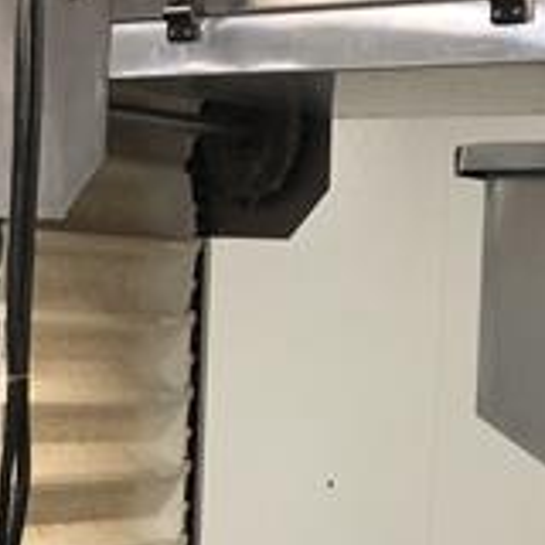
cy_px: 453
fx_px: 1835
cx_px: 550
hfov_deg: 16.5
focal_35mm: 103
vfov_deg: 16.7
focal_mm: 3.99
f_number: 1.8
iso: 40
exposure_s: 1/15
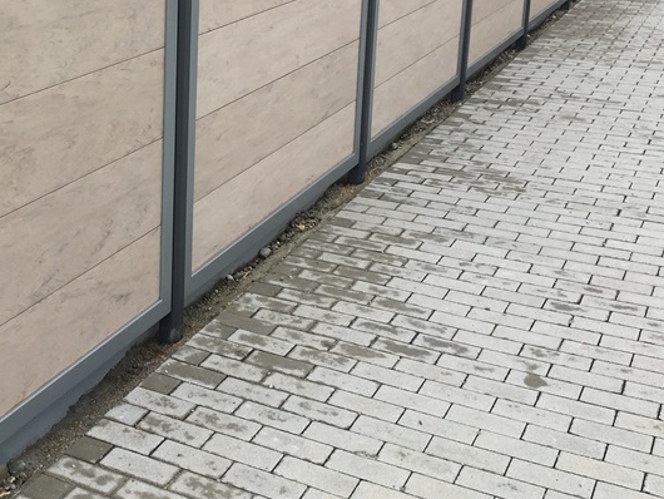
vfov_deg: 25.5
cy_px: 75
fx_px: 1075
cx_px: 84
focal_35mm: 56
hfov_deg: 32.8
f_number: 2.2
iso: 25
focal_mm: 4.15
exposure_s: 1/591
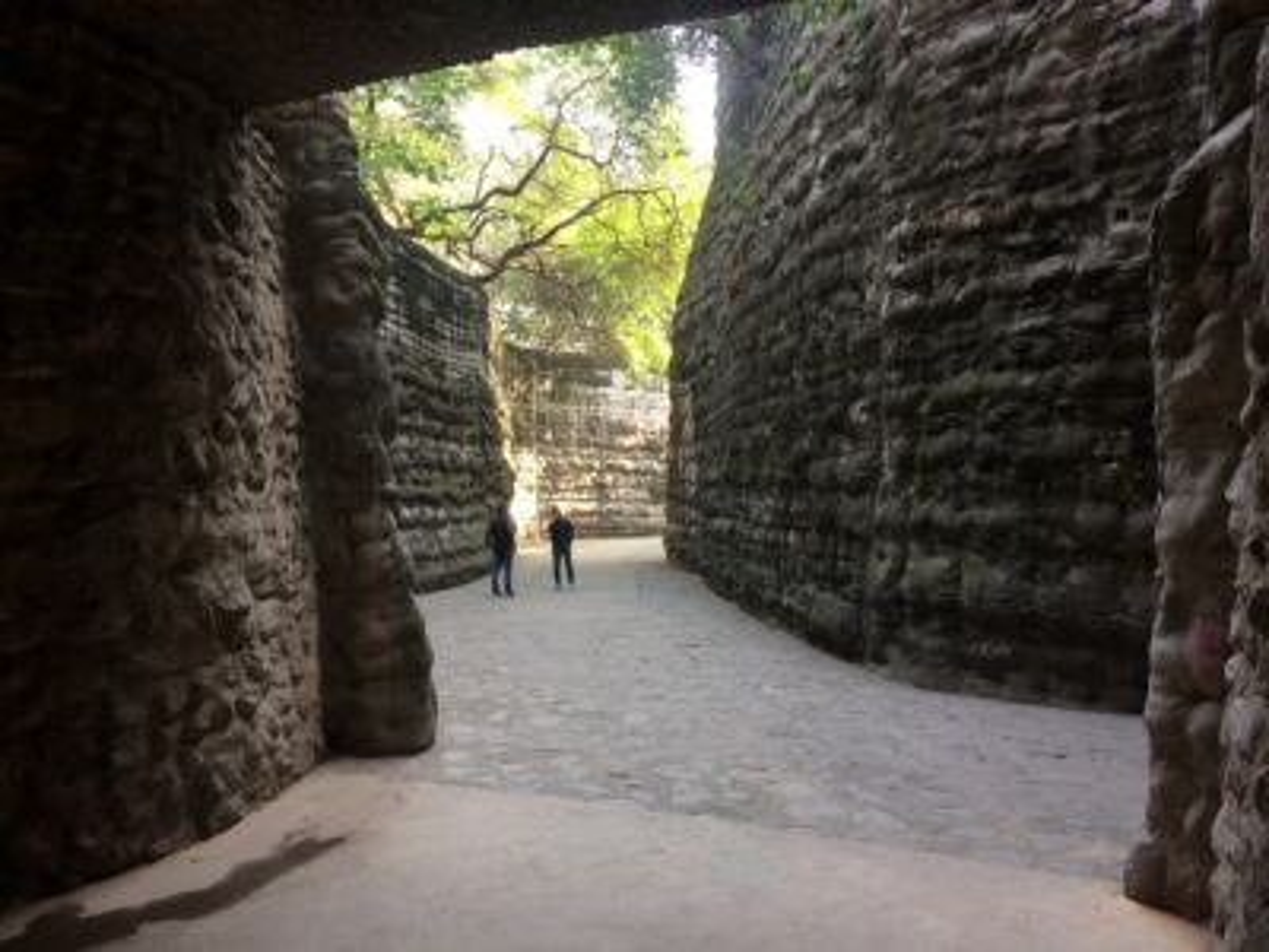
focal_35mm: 29
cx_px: 634
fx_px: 1063
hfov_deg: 61.7
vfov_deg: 48.2
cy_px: 476
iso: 40
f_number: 2.2
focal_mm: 4.15
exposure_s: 1/50
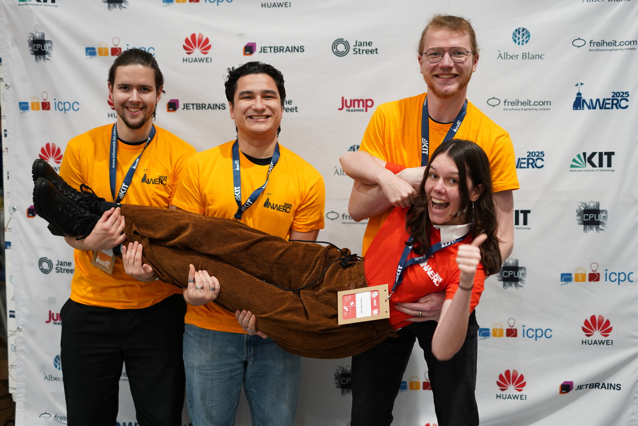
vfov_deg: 27.0
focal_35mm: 50
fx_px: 886
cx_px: 319
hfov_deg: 39.6
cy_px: 213
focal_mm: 50
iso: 640
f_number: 1.6
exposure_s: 1/125
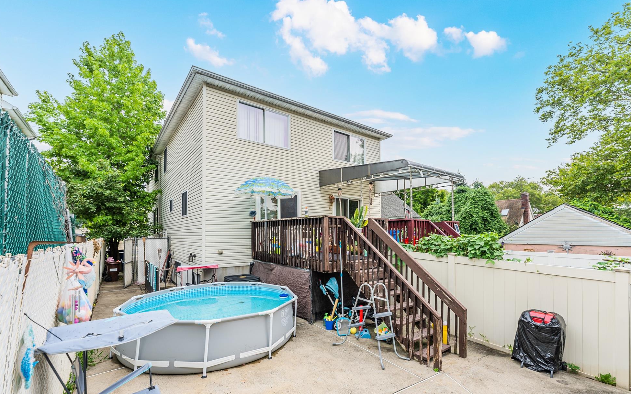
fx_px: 258
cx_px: 322
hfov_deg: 101.4
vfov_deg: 74.7
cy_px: 212
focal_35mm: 15
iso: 40
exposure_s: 1/40
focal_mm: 14
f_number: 4
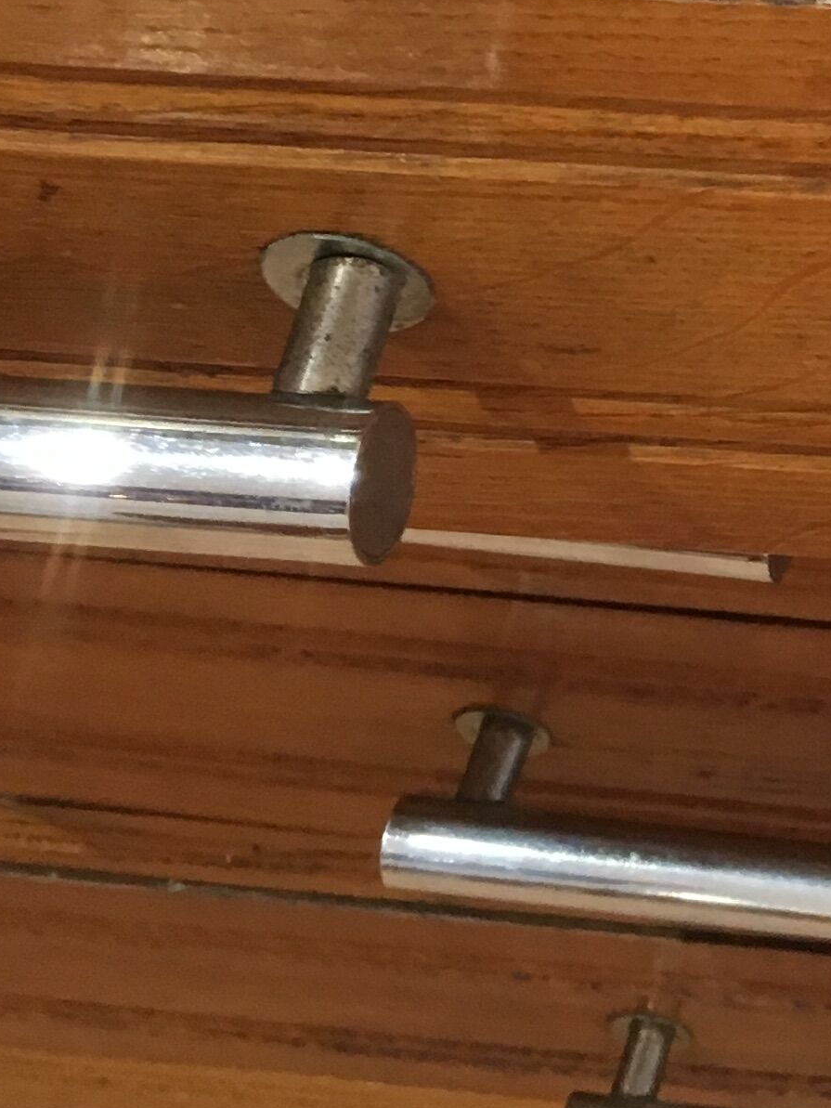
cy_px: -279
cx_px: 1378
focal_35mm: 98
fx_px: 3136
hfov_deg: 13.8
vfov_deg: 18.8
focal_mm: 4.15
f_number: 2.2
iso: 125
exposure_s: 1/33
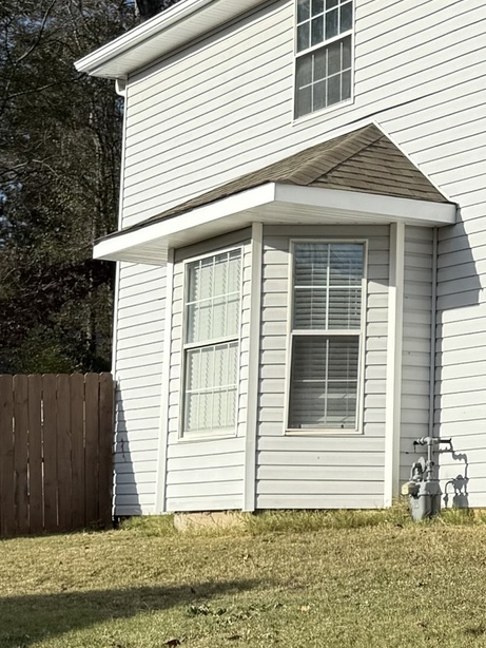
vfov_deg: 21.8
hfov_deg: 14.3
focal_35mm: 90
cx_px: 899
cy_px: 336
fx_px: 1684
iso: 80
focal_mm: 6.76
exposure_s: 1/3953
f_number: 1.78
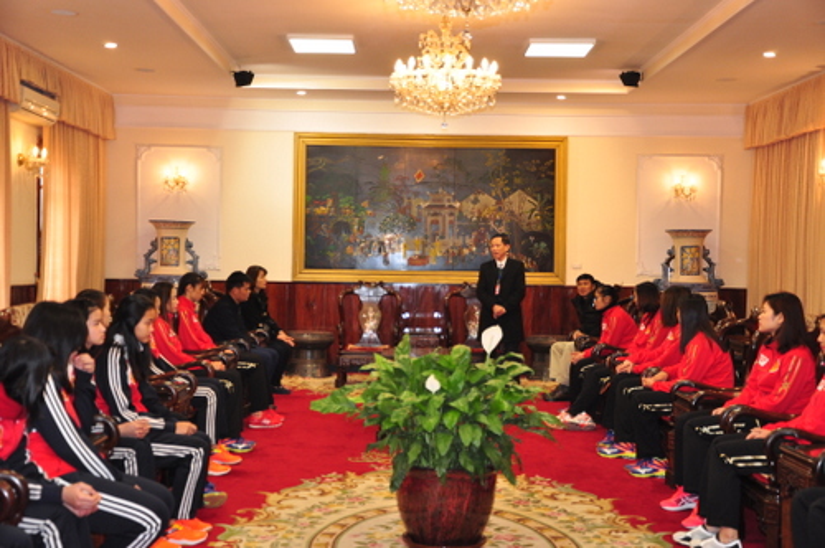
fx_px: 1099
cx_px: 412
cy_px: 274
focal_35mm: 48
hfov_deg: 41.2
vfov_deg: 28.0
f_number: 4.2
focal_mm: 32
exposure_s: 1/60
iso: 640
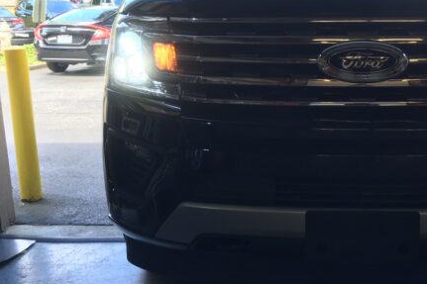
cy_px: 127
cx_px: 330
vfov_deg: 27.5
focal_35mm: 49
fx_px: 581
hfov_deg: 39.1
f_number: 2.2
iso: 32
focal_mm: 4.15
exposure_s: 1/120
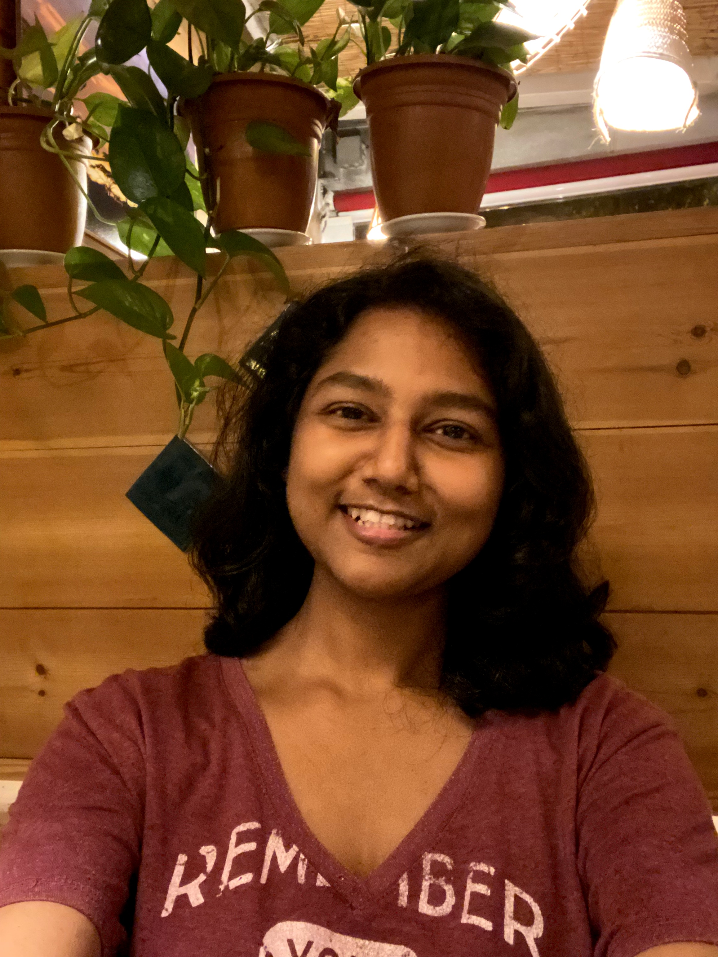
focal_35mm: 30
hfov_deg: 46.8
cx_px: 359
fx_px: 830
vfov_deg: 60.0
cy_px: 478
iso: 1600
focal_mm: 2.71
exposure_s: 1/17
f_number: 2.2
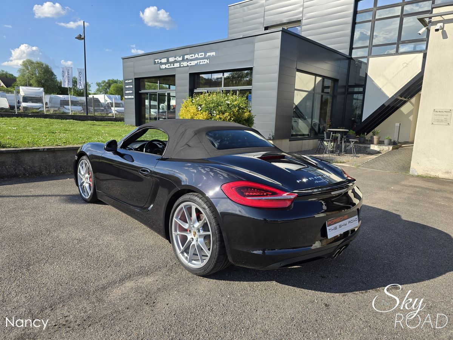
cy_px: 170
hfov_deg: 73.9
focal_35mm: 23
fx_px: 301
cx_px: 226
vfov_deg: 58.9
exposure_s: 1/634
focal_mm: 6.3
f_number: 1.7
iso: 12
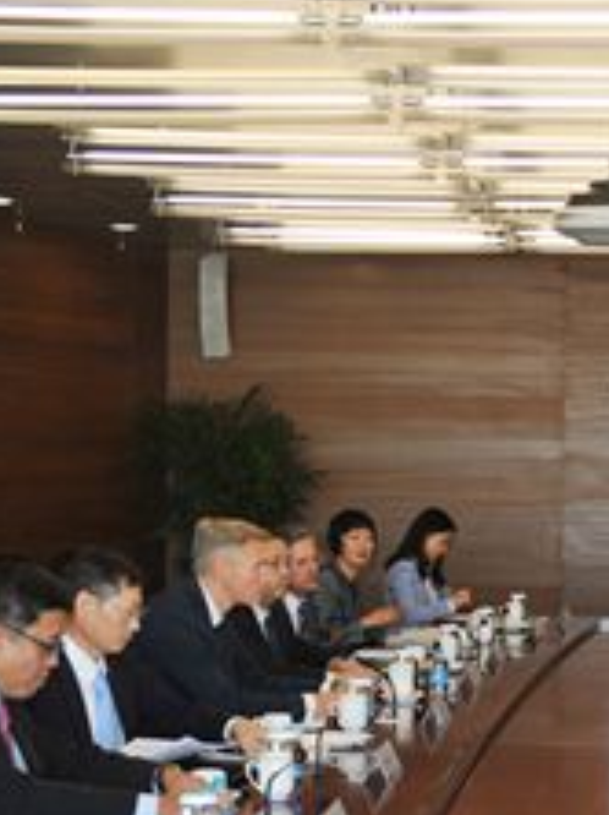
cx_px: 550
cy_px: 556
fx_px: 2139
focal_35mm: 91
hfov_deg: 16.0
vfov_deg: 21.5
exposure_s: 1/250
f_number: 4
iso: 400
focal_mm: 35
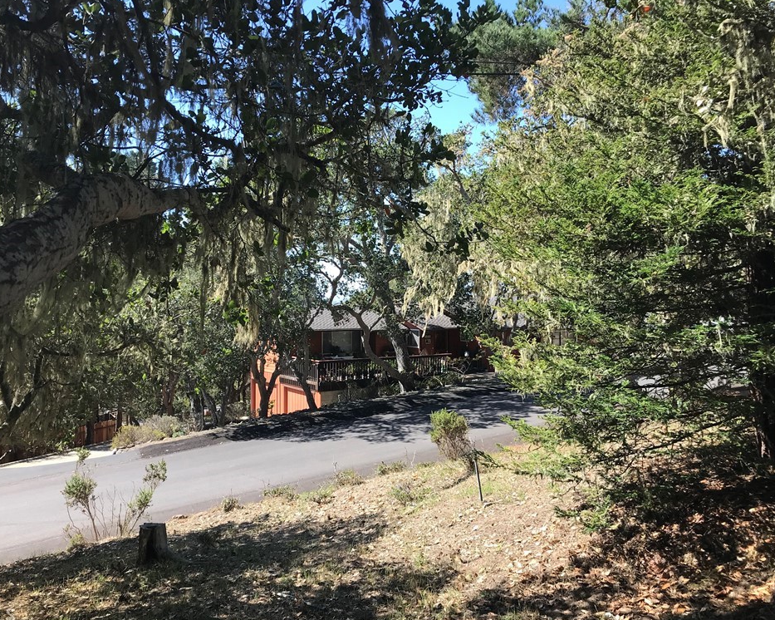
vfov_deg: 48.5
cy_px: 308
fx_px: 688
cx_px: 351
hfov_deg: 58.7
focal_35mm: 30
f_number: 1.8
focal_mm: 3.99
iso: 20
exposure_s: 1/725
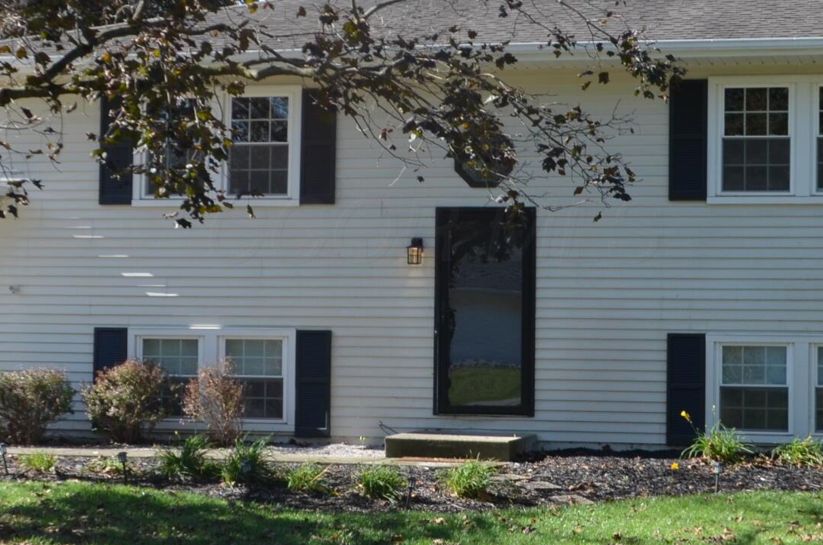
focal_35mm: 91
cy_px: 230
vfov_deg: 15.0
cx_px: 436
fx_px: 2076
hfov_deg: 22.4
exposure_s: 1/250
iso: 200
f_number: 8
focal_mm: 22
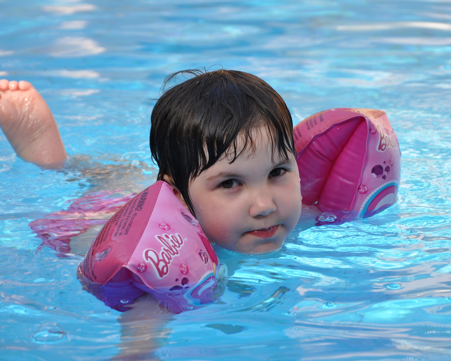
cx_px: 251
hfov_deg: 10.8
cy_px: 180
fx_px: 2383
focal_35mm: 179
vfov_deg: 8.7
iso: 200
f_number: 8
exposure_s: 1/250
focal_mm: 105
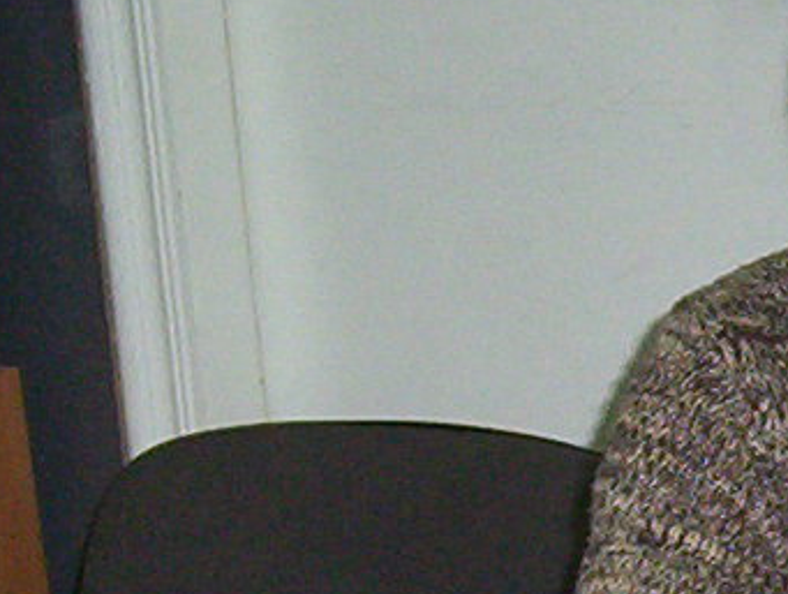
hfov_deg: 9.4
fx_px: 4698
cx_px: 1045
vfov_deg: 7.2
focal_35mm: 206
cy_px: 666
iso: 140
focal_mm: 5.77
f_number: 2.73
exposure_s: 1/60
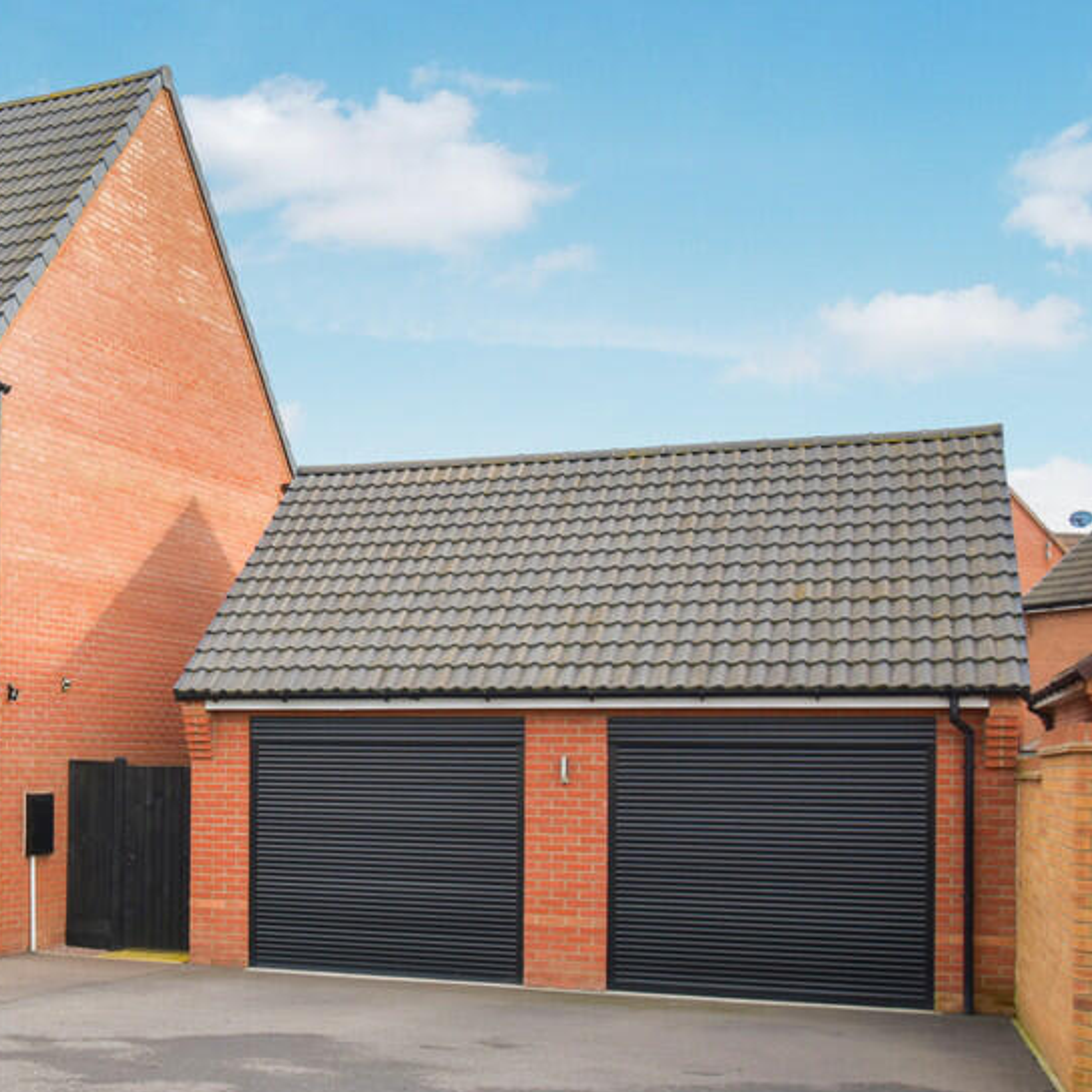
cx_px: 82
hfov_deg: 33.3
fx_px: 1713
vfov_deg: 35.3
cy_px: 619
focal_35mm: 48
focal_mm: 20
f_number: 5.6
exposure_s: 1/125
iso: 320
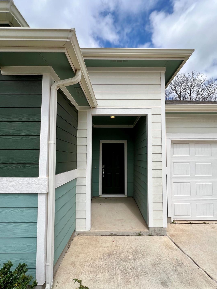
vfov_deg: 102.0
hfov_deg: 85.7
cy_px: 151
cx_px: 112
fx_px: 117
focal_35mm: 14
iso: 32
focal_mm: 1.57
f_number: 1.8
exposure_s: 1/1908
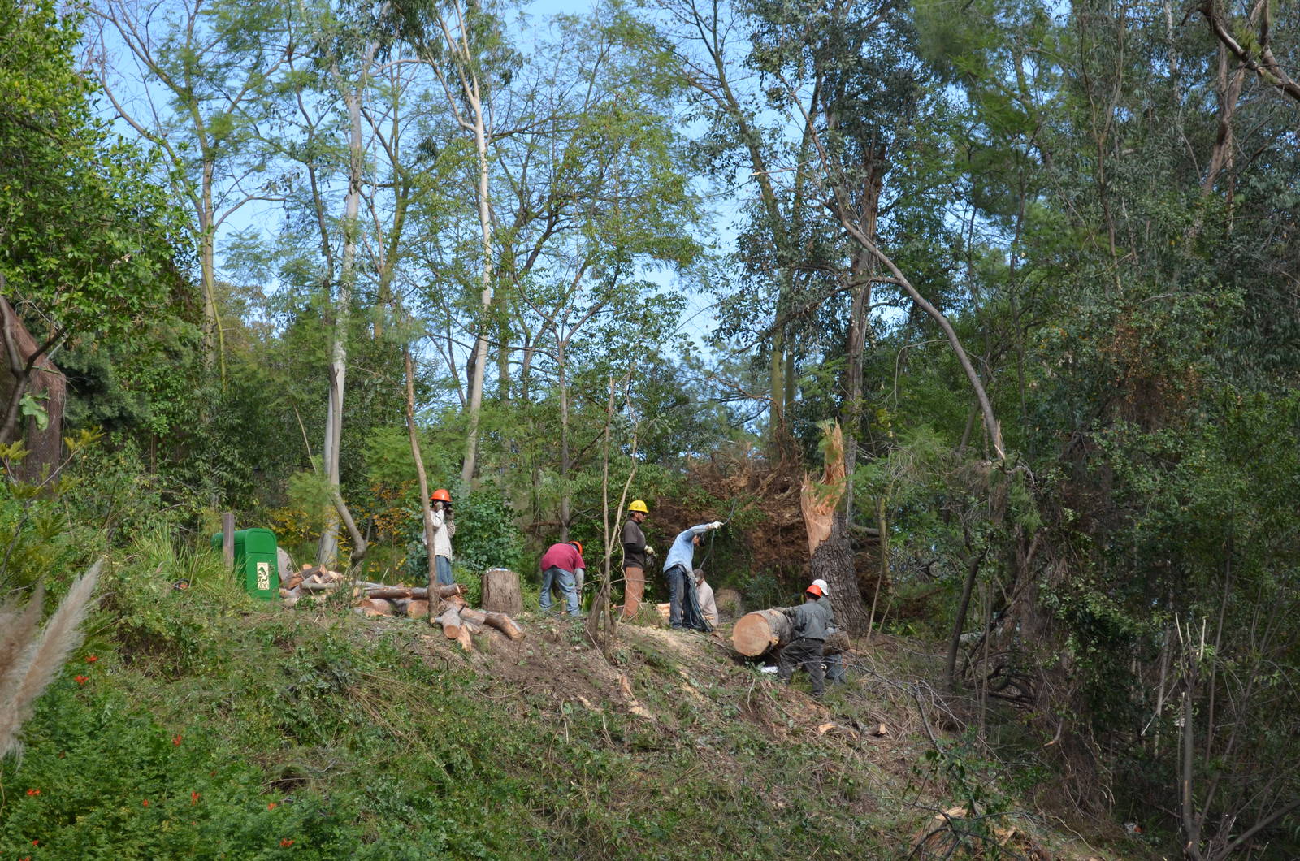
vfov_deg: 16.5
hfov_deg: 24.7
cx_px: 650
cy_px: 430
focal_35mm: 82
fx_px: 2973
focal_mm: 55
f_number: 7.1
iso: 200
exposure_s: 1/200
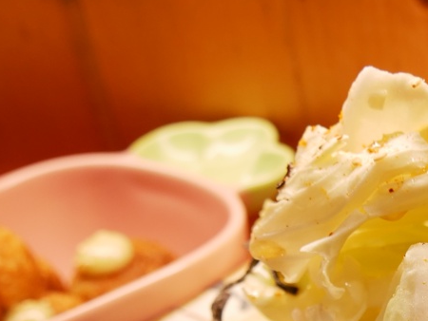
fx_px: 990
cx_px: 468
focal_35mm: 80
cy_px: 359
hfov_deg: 23.0
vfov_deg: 17.8
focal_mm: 15
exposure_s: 1/125
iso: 400
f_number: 3.6
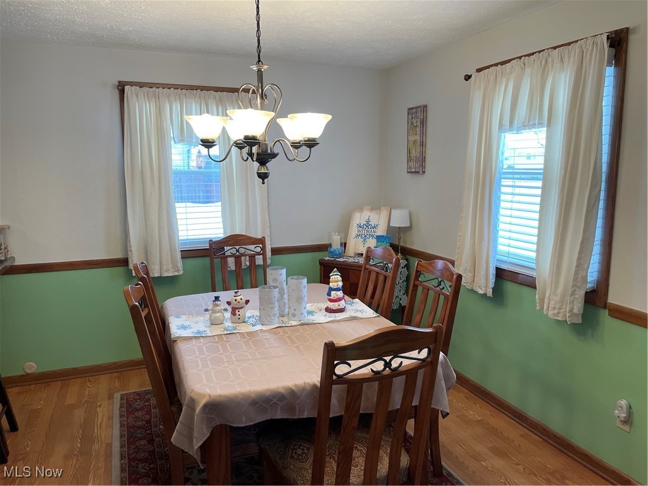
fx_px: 487
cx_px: 324
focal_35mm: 26
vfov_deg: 53.1
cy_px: 243
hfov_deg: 67.3
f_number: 1.6
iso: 80
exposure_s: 1/120
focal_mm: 4.2
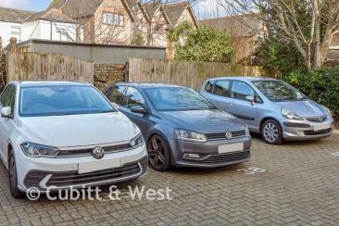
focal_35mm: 39
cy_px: 92
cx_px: 170
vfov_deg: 34.1
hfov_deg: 49.6
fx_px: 367
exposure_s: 1/250
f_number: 7.1
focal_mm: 20
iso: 500
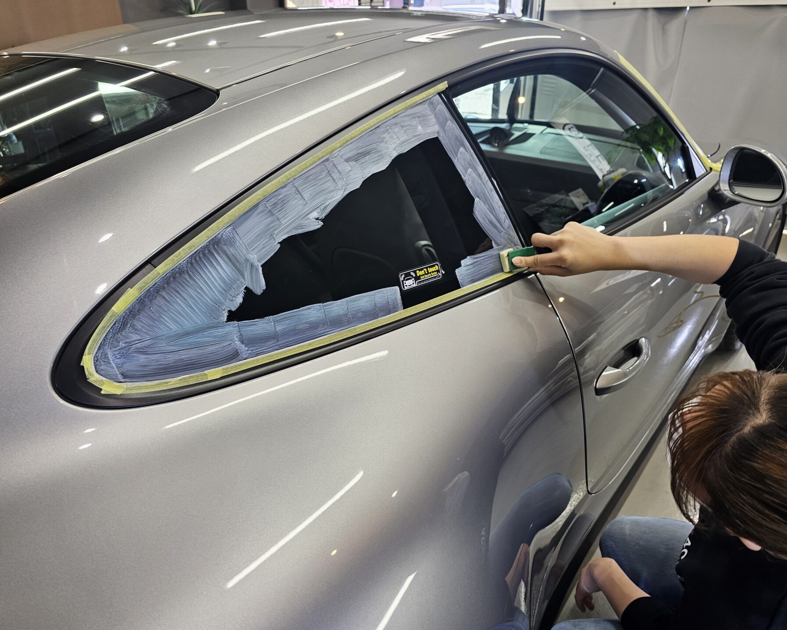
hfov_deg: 70.3
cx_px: 383
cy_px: 315
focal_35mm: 24
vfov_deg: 58.8
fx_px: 559
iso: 50
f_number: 1.7
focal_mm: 6.3
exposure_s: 1/100
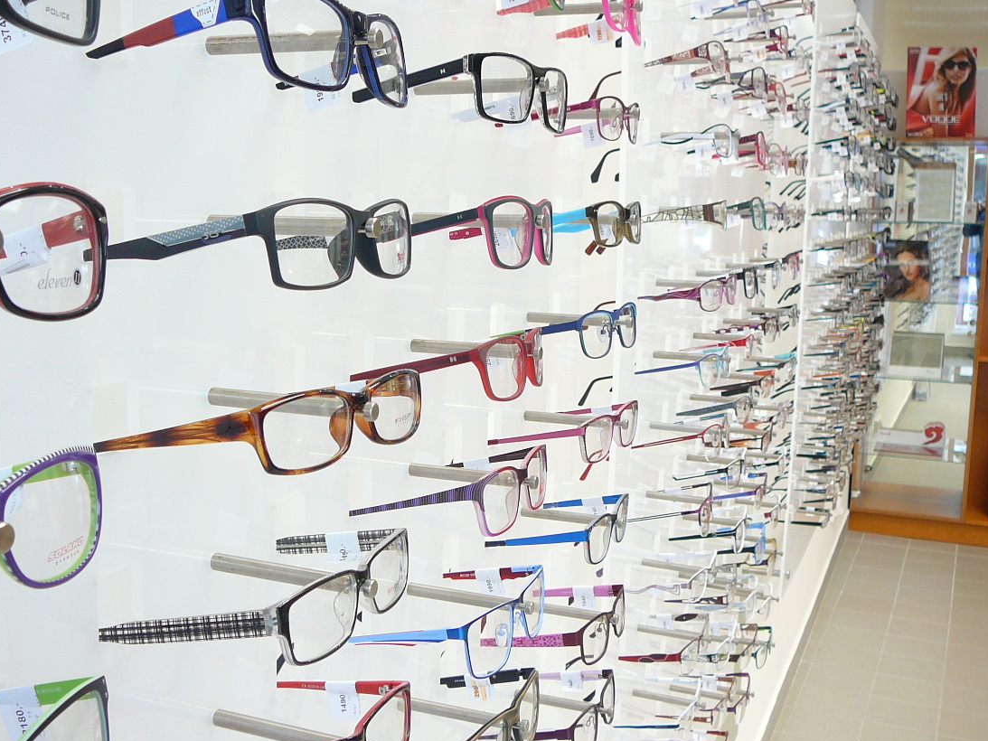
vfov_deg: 35.1
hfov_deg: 45.7
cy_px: 383
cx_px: 442
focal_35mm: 41
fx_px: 1170
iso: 100
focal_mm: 5.2
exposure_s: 1/20
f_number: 2.8
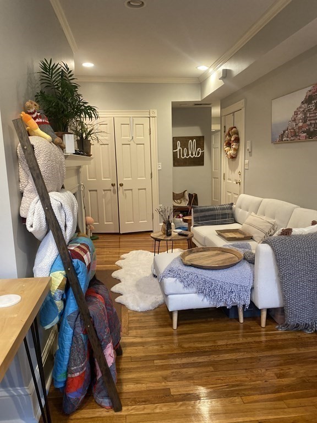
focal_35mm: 26
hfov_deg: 53.1
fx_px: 317
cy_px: 212
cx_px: 158
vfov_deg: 67.3
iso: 320
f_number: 1.8
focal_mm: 4.25
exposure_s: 1/60
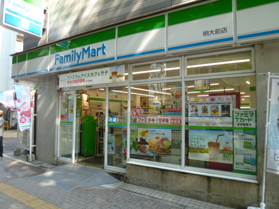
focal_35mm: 24
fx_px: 193
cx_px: 140
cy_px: 104
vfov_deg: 56.8
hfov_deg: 71.6
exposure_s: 1/125
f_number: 2.2
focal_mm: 4.3
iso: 80
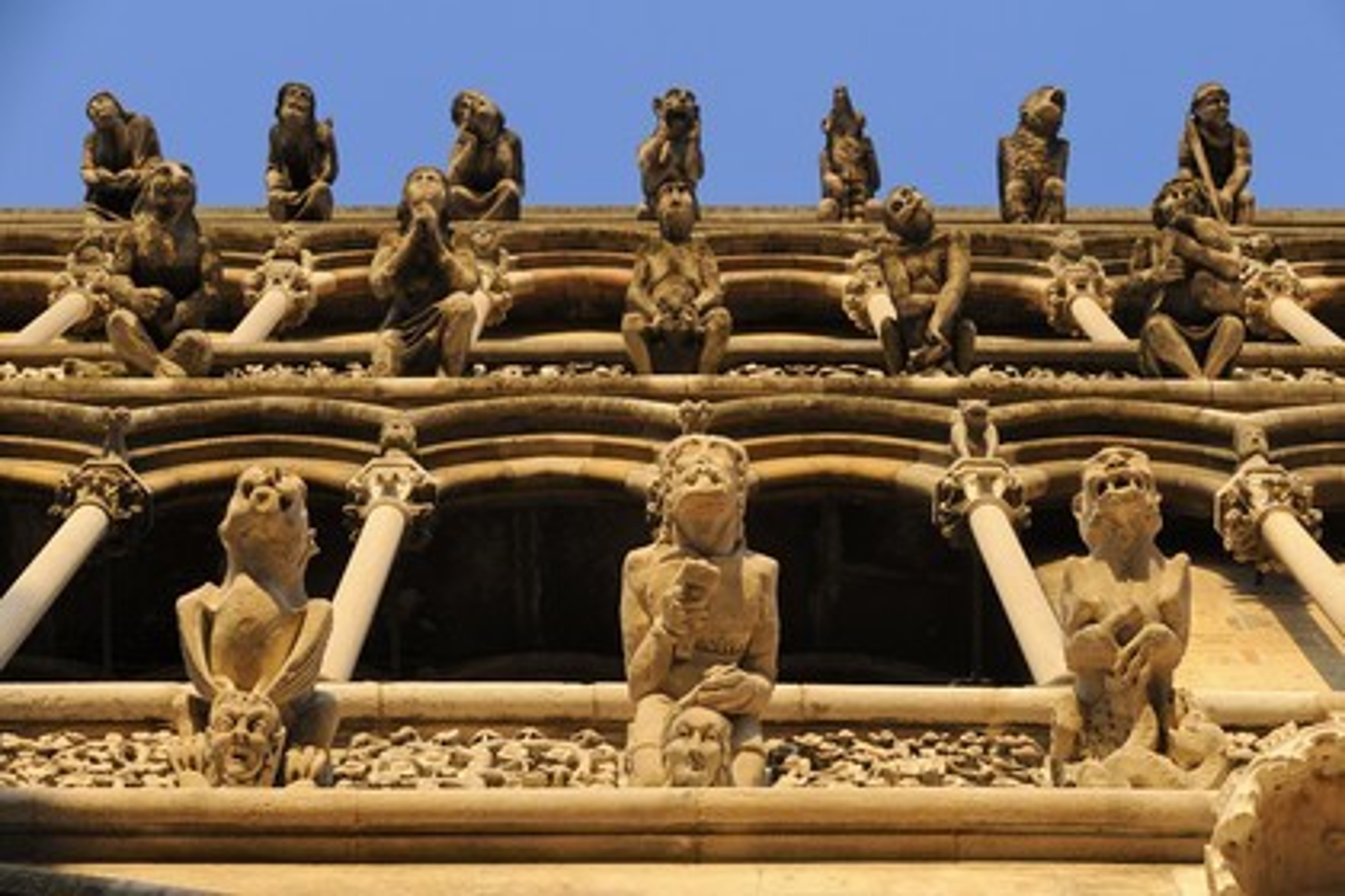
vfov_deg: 14.4
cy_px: 448
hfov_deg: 21.5
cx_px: 672
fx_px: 3549
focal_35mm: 95
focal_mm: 95
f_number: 7.1
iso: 400
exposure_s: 1/250
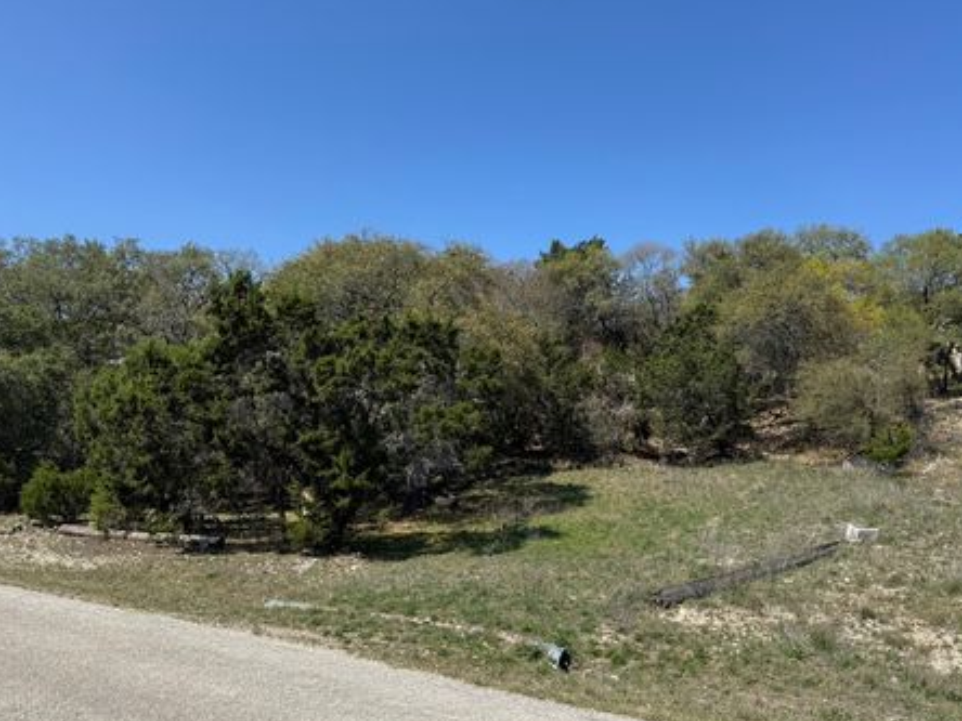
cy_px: 363
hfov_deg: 65.2
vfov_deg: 51.4
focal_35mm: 27
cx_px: 529
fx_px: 750
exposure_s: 1/3802
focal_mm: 6.76
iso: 80
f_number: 1.78
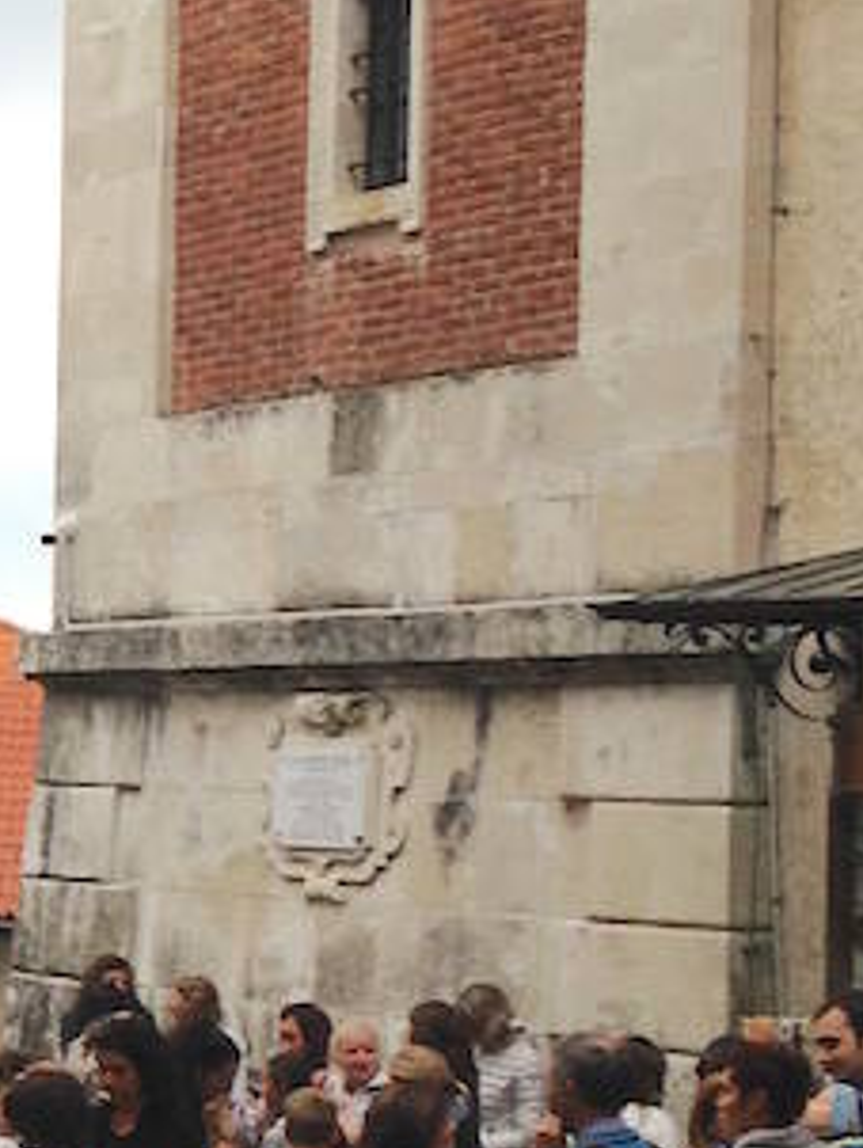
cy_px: 745
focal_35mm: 131
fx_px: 4348
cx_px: -642
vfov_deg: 15.0
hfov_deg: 10.7
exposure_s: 1/179
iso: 50
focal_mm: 4.12
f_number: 2.4
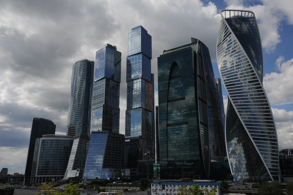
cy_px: 98
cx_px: 146
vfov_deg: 43.6
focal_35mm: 30
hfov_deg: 62.0
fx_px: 244
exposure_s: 1/1600
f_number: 5.6
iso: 200
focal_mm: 30
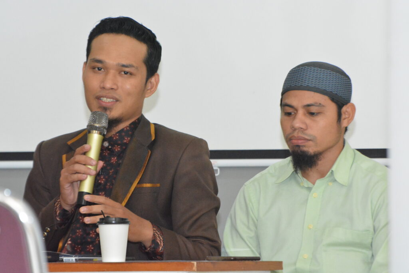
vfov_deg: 5.4
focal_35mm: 255
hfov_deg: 8.1
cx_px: 204
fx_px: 2897
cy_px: 136
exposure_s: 1/125
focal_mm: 170
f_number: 8
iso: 6400
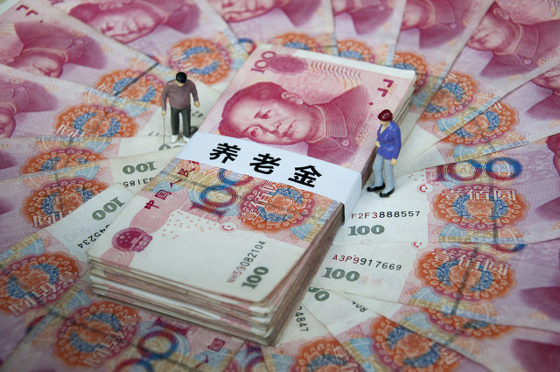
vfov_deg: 14.7
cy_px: 186
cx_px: 280
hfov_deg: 21.9
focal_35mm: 93
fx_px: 1445
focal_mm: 62
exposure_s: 1/50
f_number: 5.3
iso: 320
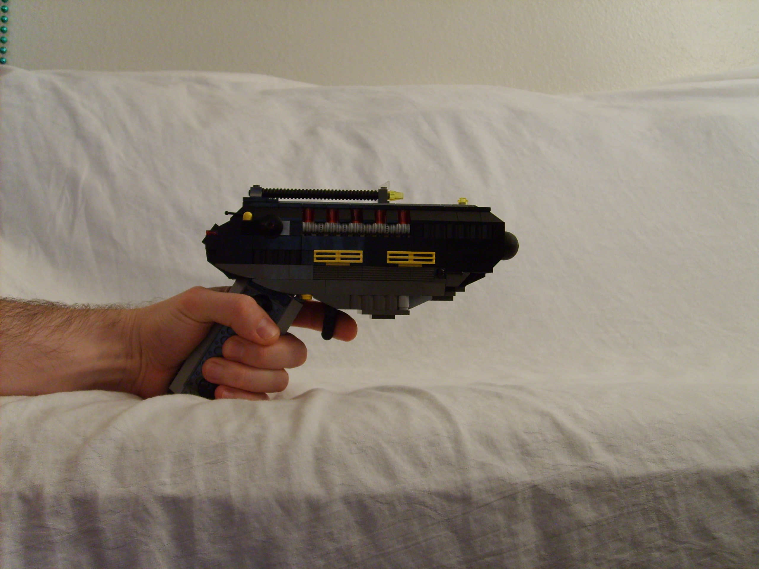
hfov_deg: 52.6
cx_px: 380
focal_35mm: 35
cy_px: 284
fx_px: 767
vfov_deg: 40.7
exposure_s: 1/8
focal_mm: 5.8
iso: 140
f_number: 2.8
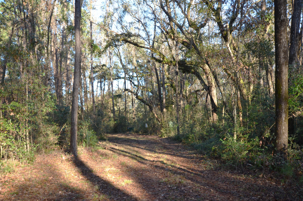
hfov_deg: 60.4
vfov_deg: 42.2
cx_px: 149
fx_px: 260
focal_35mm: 31
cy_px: 103
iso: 200
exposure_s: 1/125
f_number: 5.6
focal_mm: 20
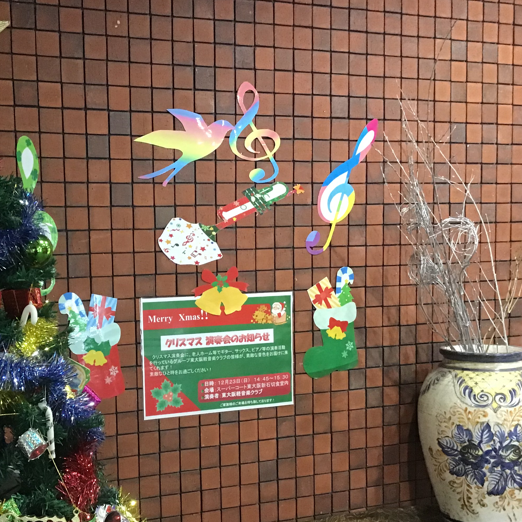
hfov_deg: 36.6
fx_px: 768
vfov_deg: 37.4
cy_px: 315
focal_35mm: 45
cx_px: 128
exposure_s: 1/15
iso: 250
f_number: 2.4
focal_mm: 3.3
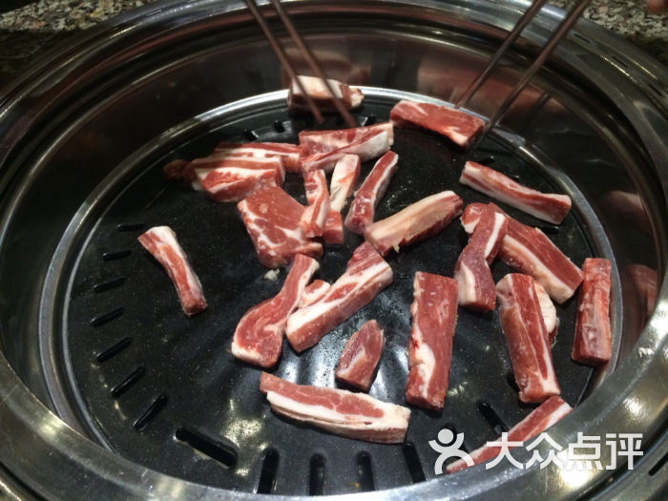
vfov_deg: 46.8
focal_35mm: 30
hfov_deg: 60.0
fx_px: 579
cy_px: 250
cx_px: 334
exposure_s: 1/30
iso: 200
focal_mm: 4.12
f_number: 2.2
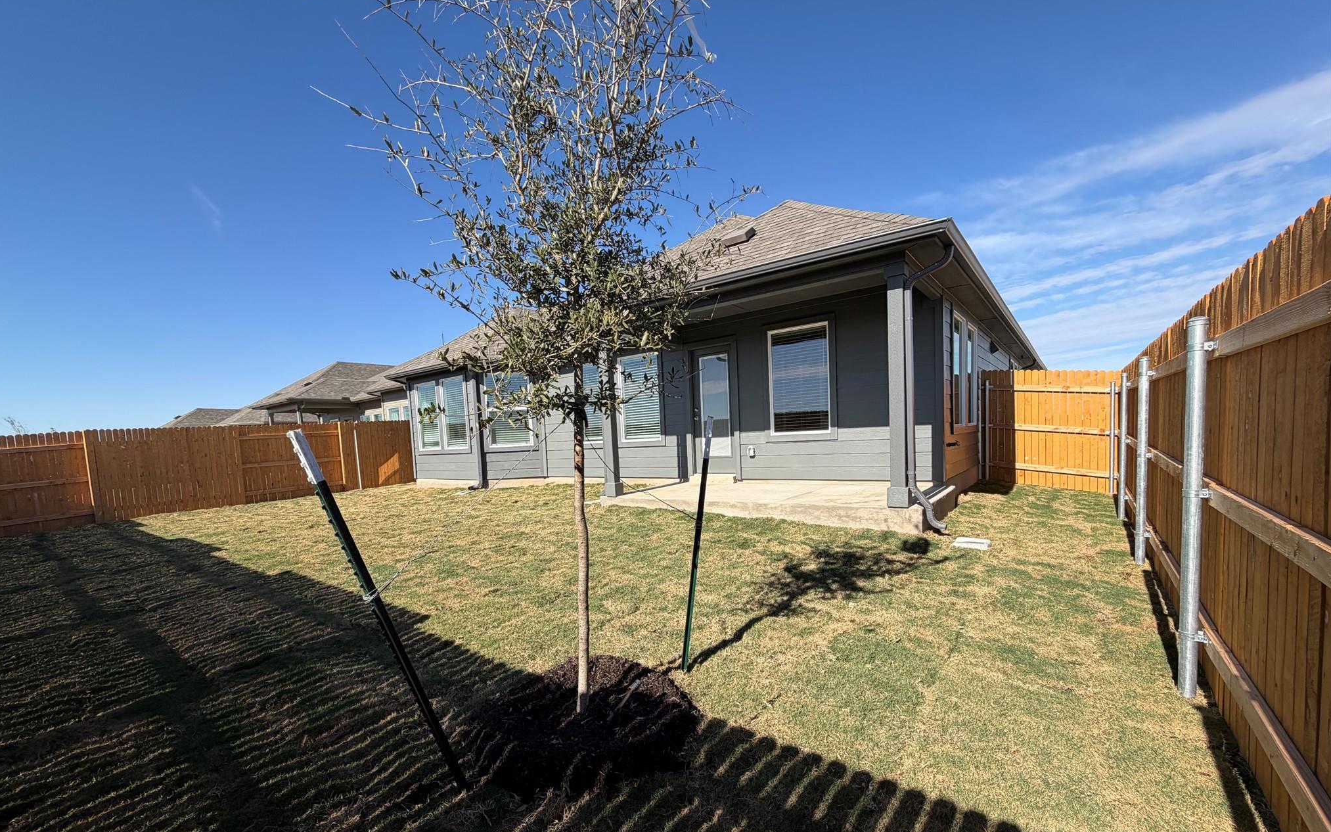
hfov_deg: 101.5
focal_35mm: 15
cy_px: 478
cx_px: 660
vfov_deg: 74.3
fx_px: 544
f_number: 2.2
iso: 25
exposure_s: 1/770
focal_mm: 2.22
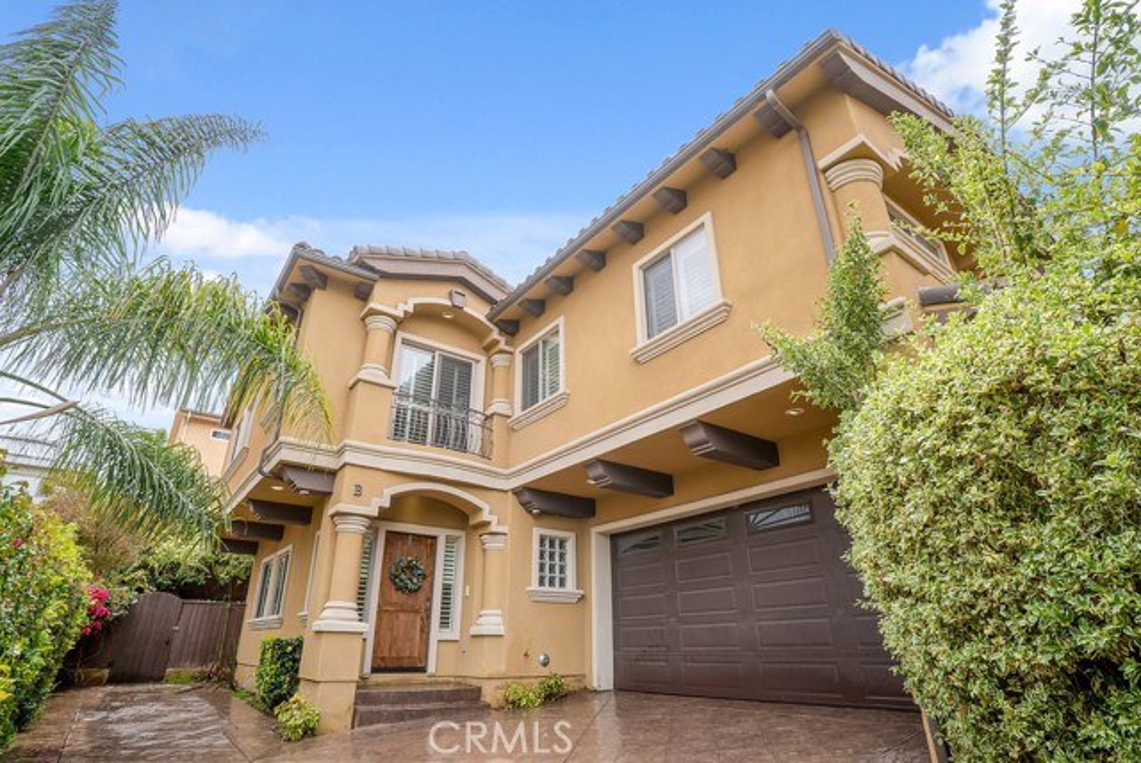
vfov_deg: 67.5
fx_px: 571
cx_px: 570
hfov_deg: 89.9
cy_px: 382
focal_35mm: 18
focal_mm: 18
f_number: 14
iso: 125
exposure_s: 1/320
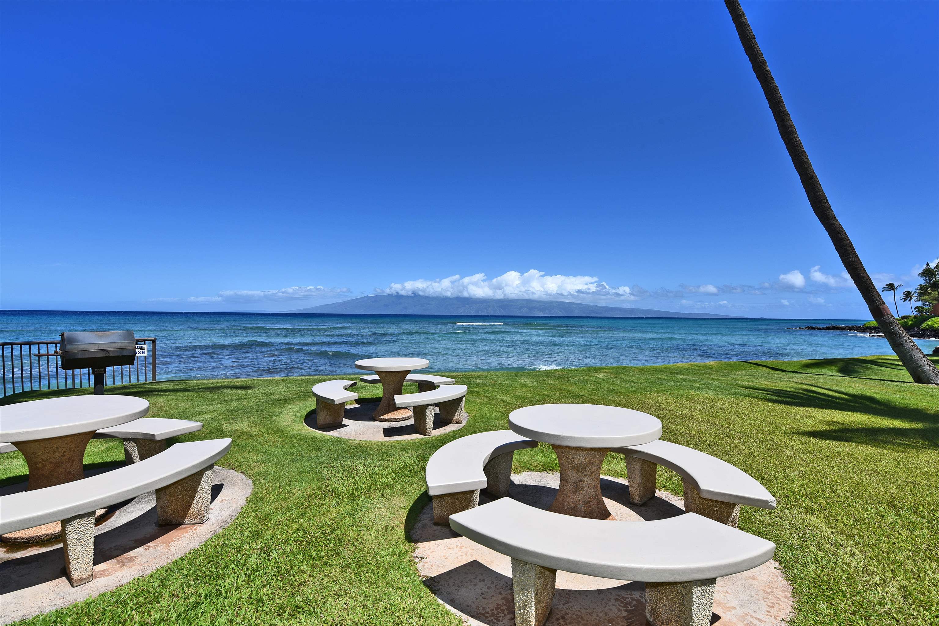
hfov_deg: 96.7
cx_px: 470
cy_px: 313
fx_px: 417
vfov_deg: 73.8
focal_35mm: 16
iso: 100
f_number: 14
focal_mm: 16
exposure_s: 1/200
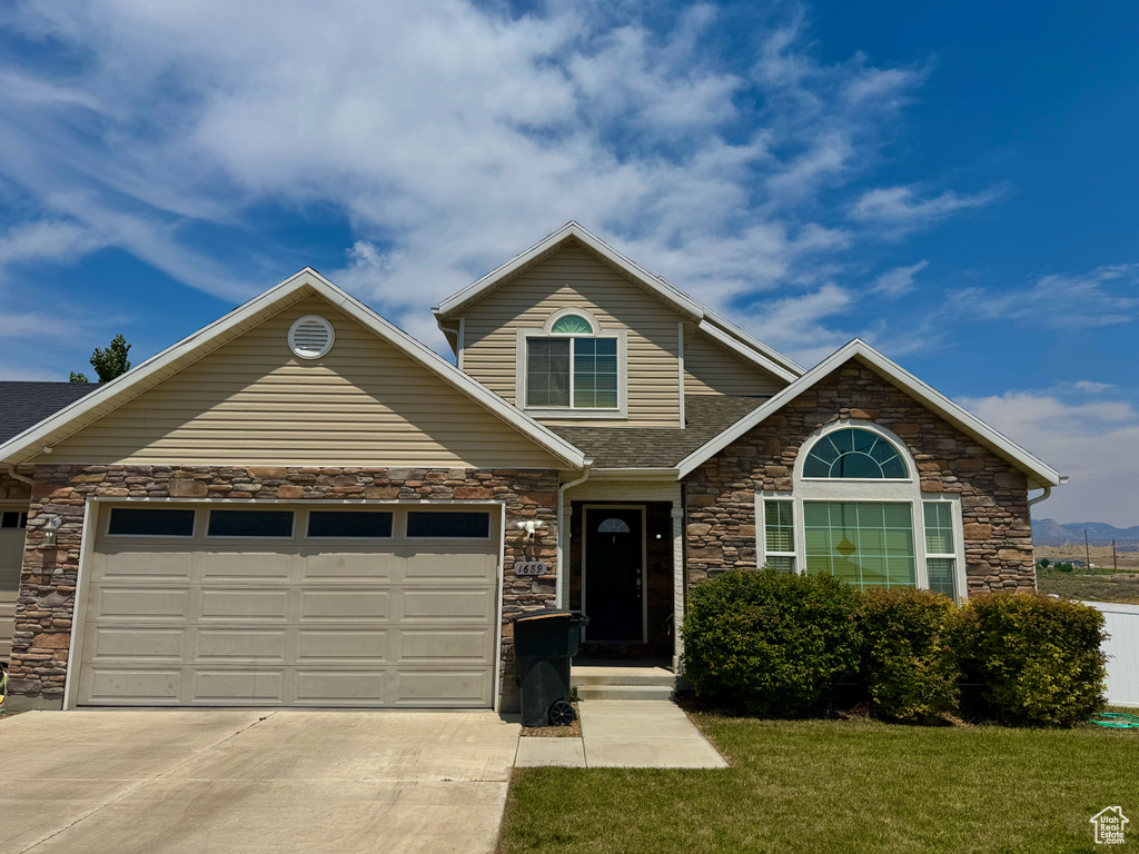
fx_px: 790
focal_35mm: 24
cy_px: 427
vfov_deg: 56.8
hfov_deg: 71.6
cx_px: 570
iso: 80
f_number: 1.78
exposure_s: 1/12346
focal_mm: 6.76
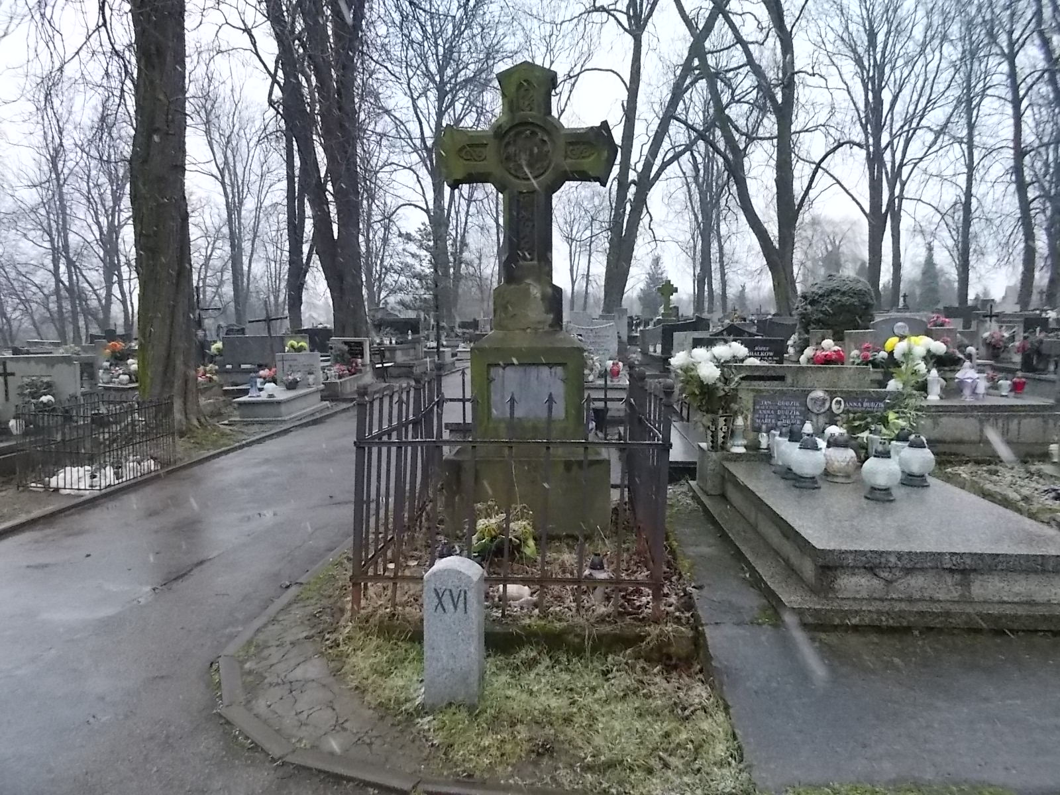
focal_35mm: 26
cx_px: 530
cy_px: 398
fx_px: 796
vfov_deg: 53.1
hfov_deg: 67.3
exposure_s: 1/125
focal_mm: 4.6
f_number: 3.2
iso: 400
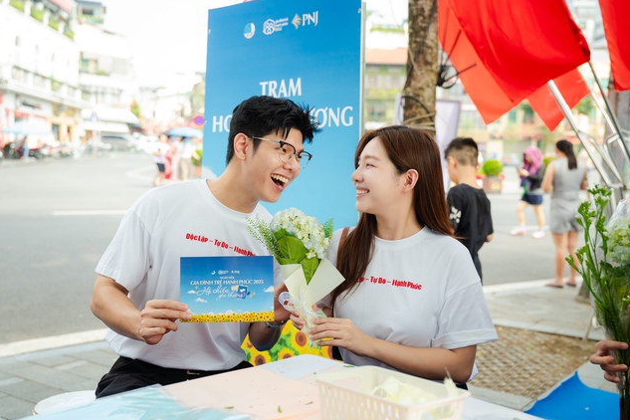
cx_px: 313
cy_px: 206
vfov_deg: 33.8
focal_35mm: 40
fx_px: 691
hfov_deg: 49.0
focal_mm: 38.5
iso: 125
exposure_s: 1/200
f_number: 3.2
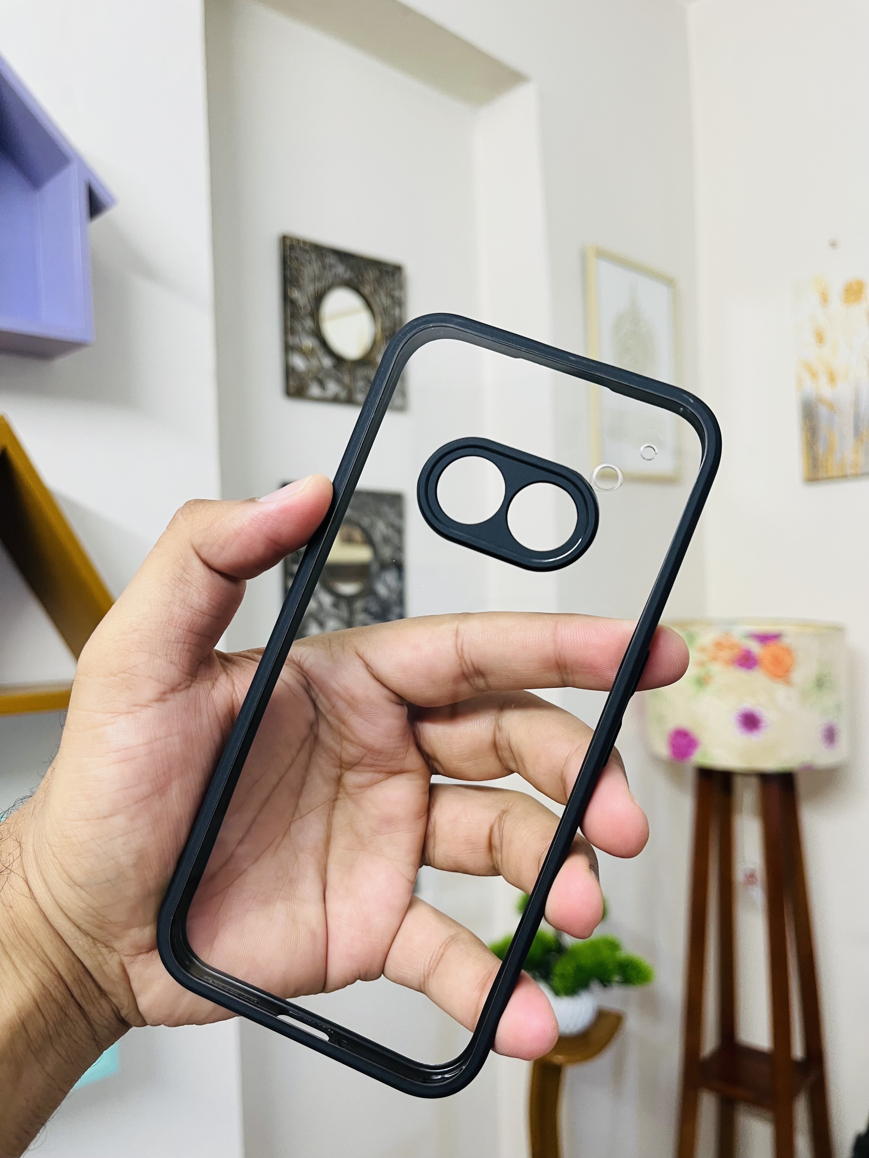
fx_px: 870
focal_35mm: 26
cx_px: 434
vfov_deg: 67.3
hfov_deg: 53.1
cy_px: 579
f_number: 1.6
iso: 80
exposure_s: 1/50
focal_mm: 5.1
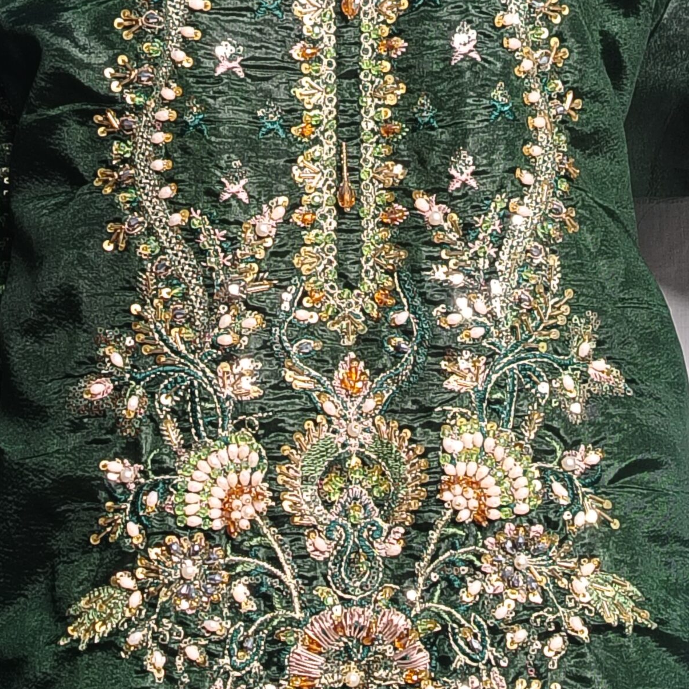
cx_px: 334
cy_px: 369
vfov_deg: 18.9
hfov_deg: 18.9
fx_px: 2072
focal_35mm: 92
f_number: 1.75
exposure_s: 1/33.3
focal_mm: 5.25
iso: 725
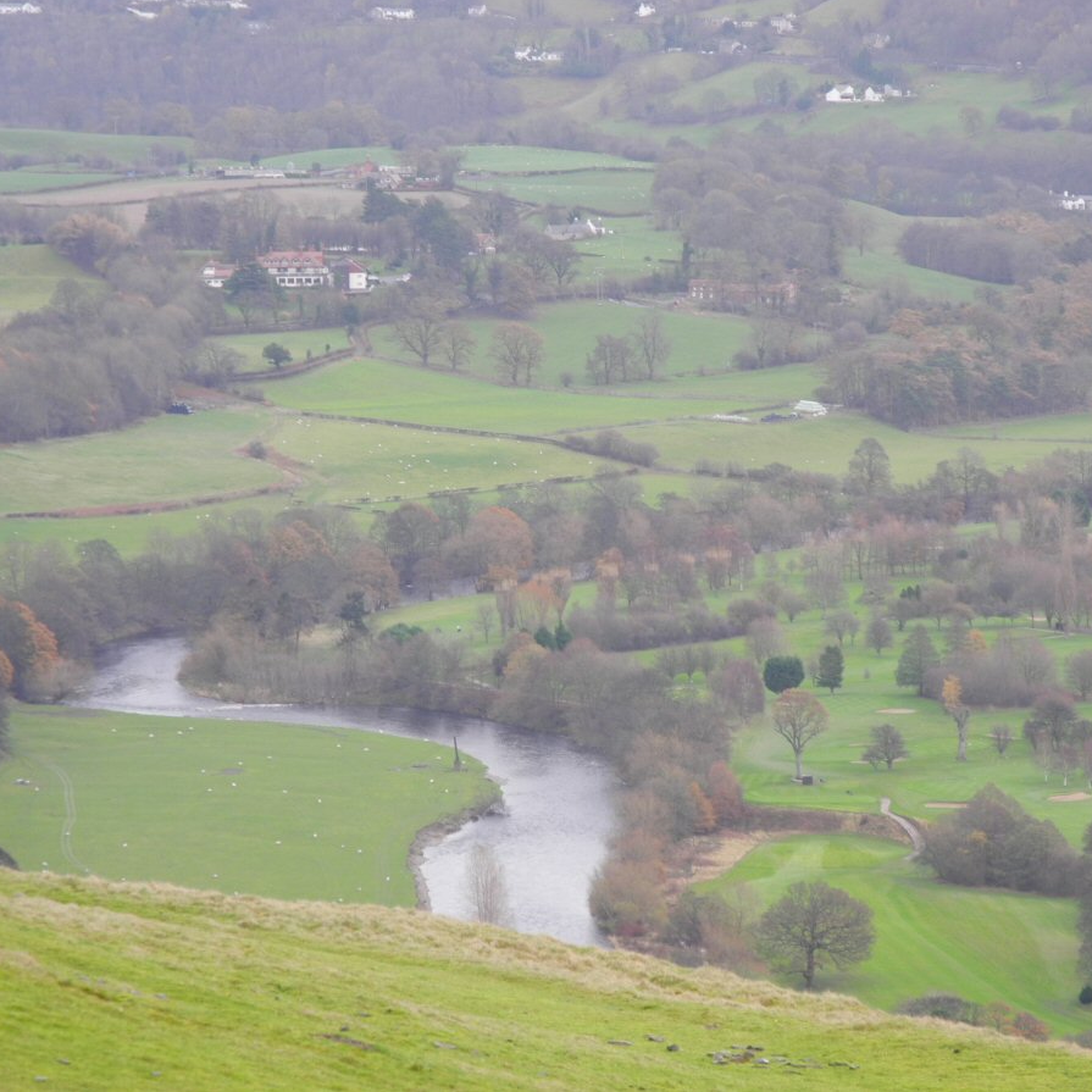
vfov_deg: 7.4
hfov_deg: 7.4
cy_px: 544
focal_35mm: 237
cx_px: 664
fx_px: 8459
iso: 100
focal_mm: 42.6
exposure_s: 1/26.8
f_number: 5.6
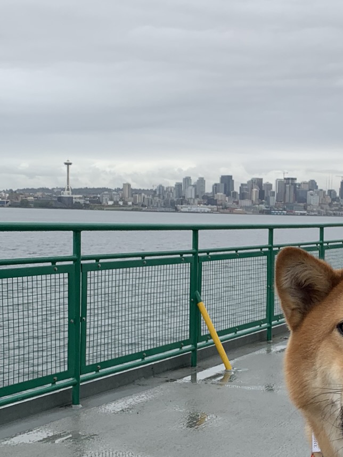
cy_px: 285
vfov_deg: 31.1
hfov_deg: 23.4
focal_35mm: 62
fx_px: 819
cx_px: 264
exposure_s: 1/345
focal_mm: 4.25
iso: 25
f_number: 1.8
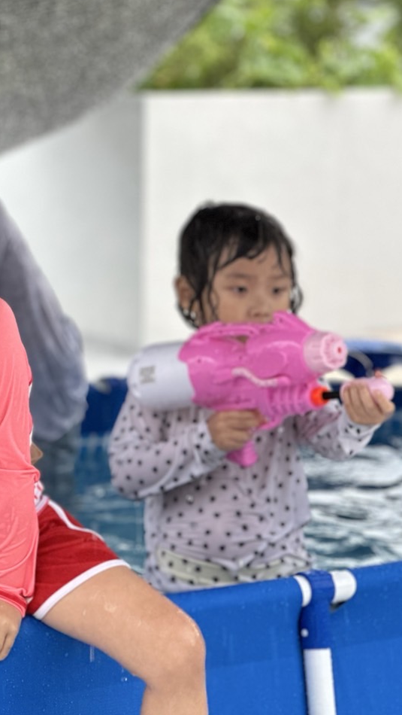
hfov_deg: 10.7
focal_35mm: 113
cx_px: 26
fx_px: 2139
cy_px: 354
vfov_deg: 18.9
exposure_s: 1/121
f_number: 2.8
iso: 125
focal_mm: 9
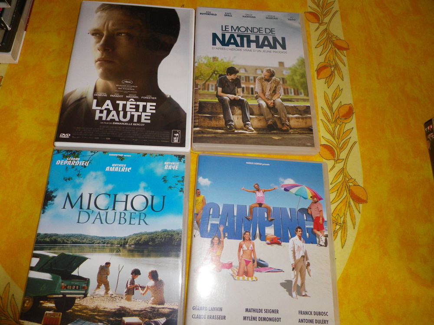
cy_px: 162
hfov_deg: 63.4
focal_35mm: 28
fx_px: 351
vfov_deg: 49.7
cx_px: 217
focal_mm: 4.9
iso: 125
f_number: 2.6
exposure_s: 1/60
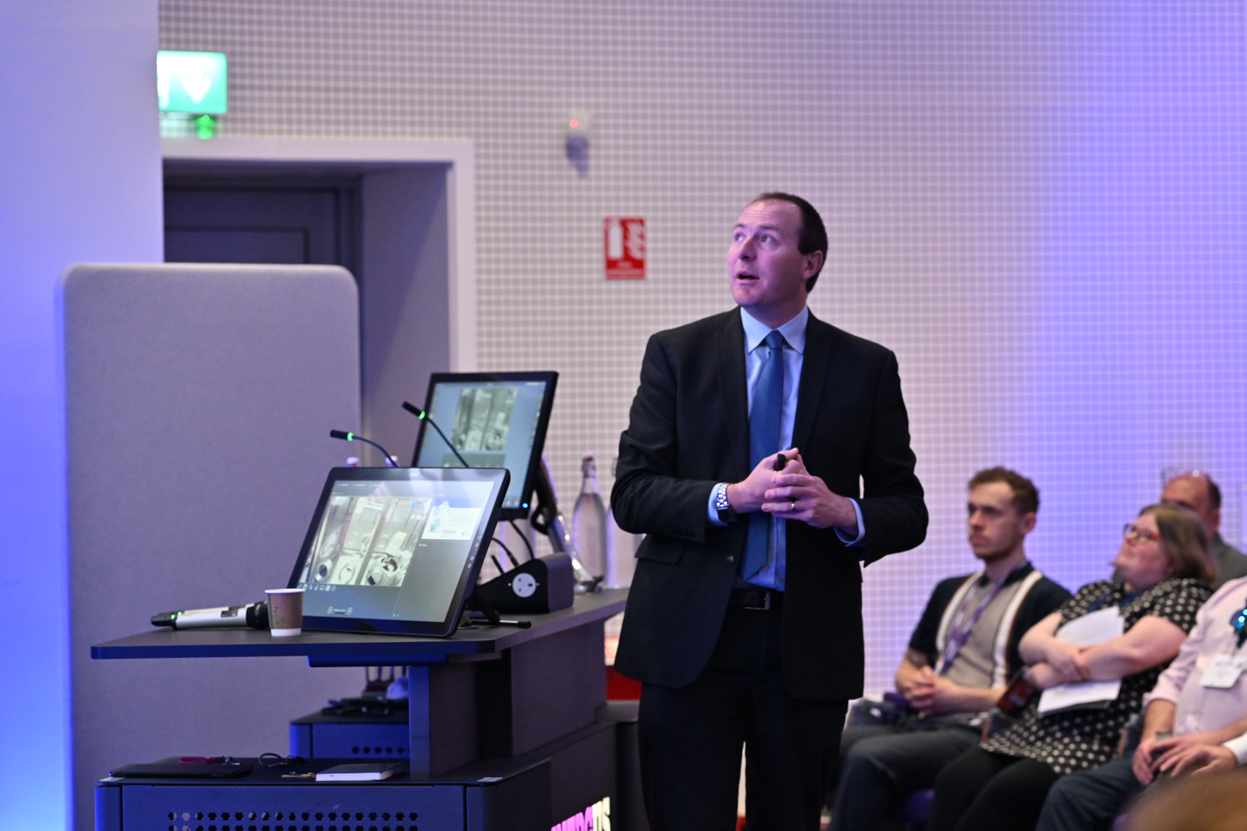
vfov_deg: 10.2
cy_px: 416
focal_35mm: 135
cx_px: 624
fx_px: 4676
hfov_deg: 15.2
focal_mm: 135
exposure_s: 1/100
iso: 3200
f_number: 4
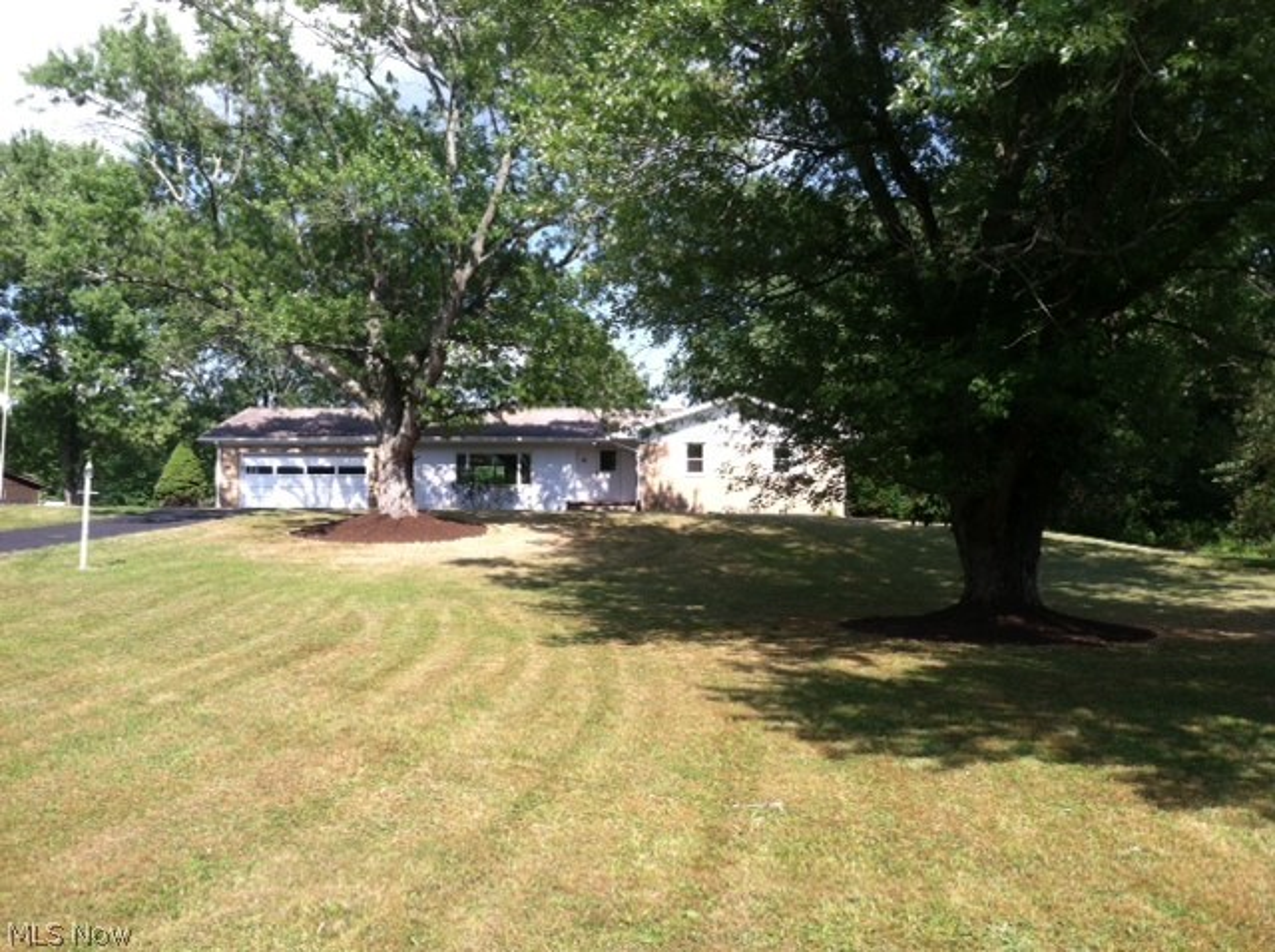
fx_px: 1287
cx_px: 638
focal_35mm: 35
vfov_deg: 40.6
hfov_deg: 52.7
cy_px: 476
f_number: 2.8
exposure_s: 1/462
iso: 80
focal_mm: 3.85
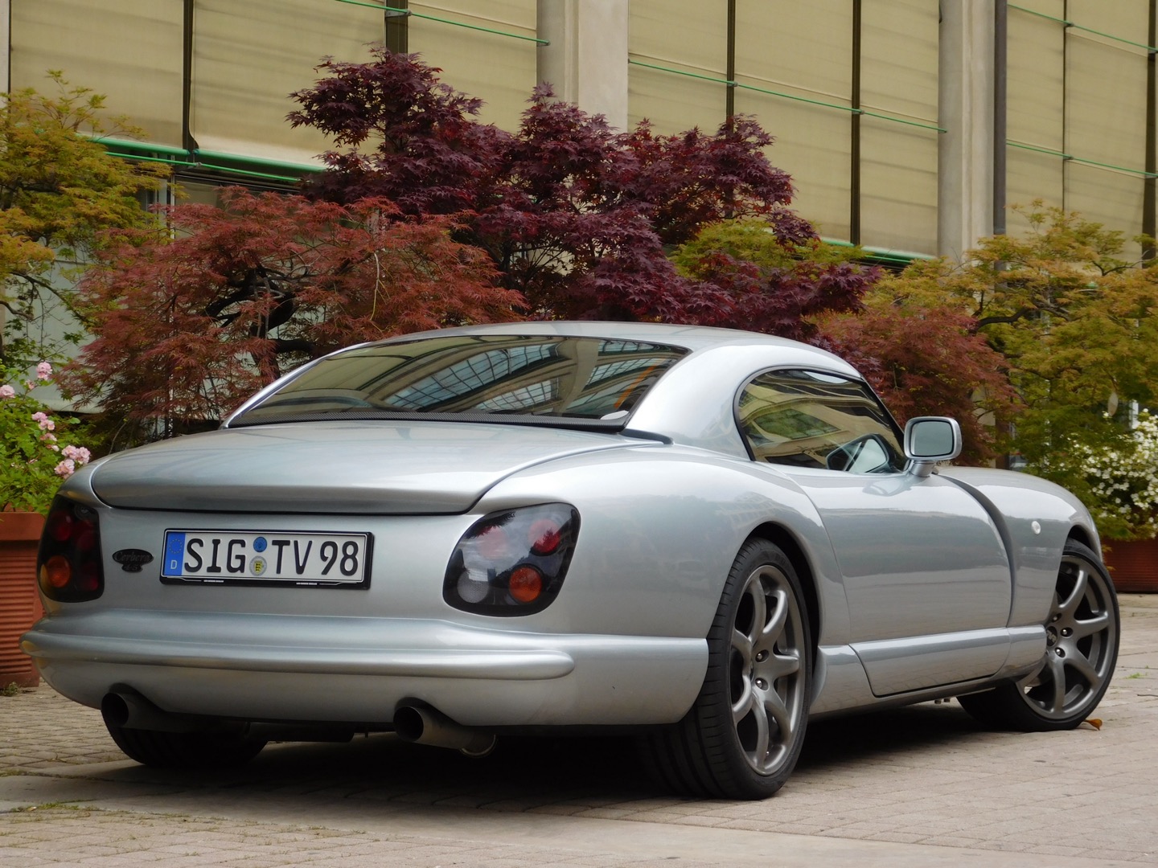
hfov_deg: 19.8
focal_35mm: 99
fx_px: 3312
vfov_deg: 14.9
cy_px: 434
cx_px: 579
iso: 125
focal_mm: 17.6
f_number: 4.6
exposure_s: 1/200
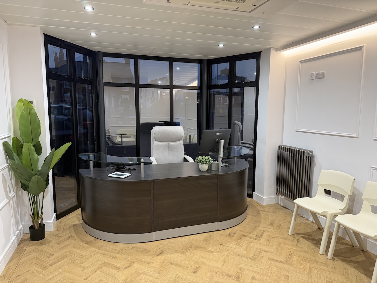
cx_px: 188
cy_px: 142
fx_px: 261
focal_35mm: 24
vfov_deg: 56.8
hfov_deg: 71.6
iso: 160
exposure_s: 1/50
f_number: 1.78
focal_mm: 6.76
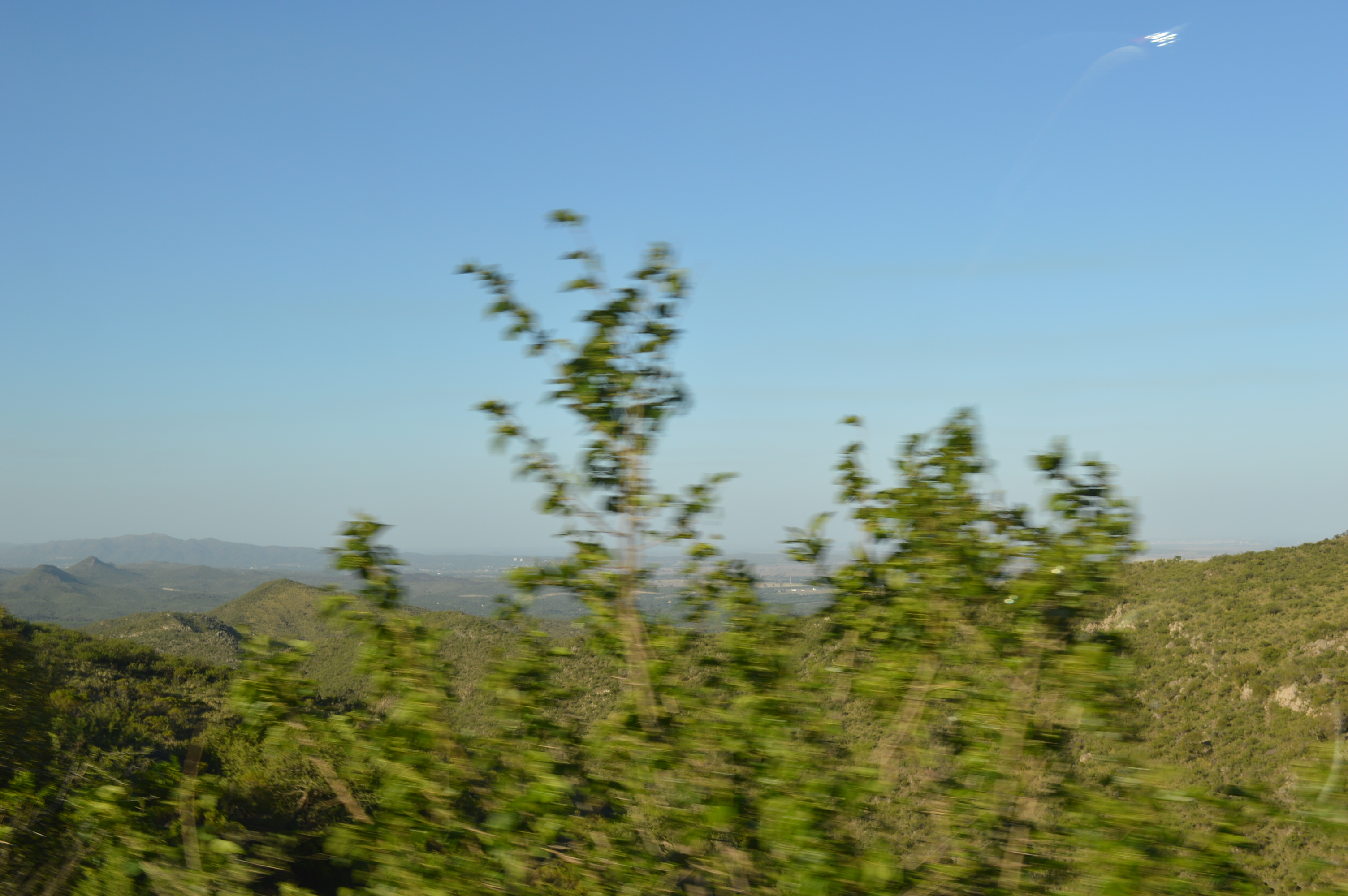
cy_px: 448
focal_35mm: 44
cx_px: 674
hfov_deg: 45.0
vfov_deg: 30.8
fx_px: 1627
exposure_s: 1/200
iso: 100
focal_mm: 29
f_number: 7.1
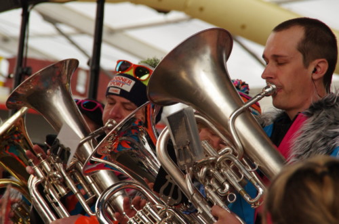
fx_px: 2819
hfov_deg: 6.9
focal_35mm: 300
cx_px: 170
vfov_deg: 4.6
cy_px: 112
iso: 3200
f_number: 10
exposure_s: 1/250
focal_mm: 200
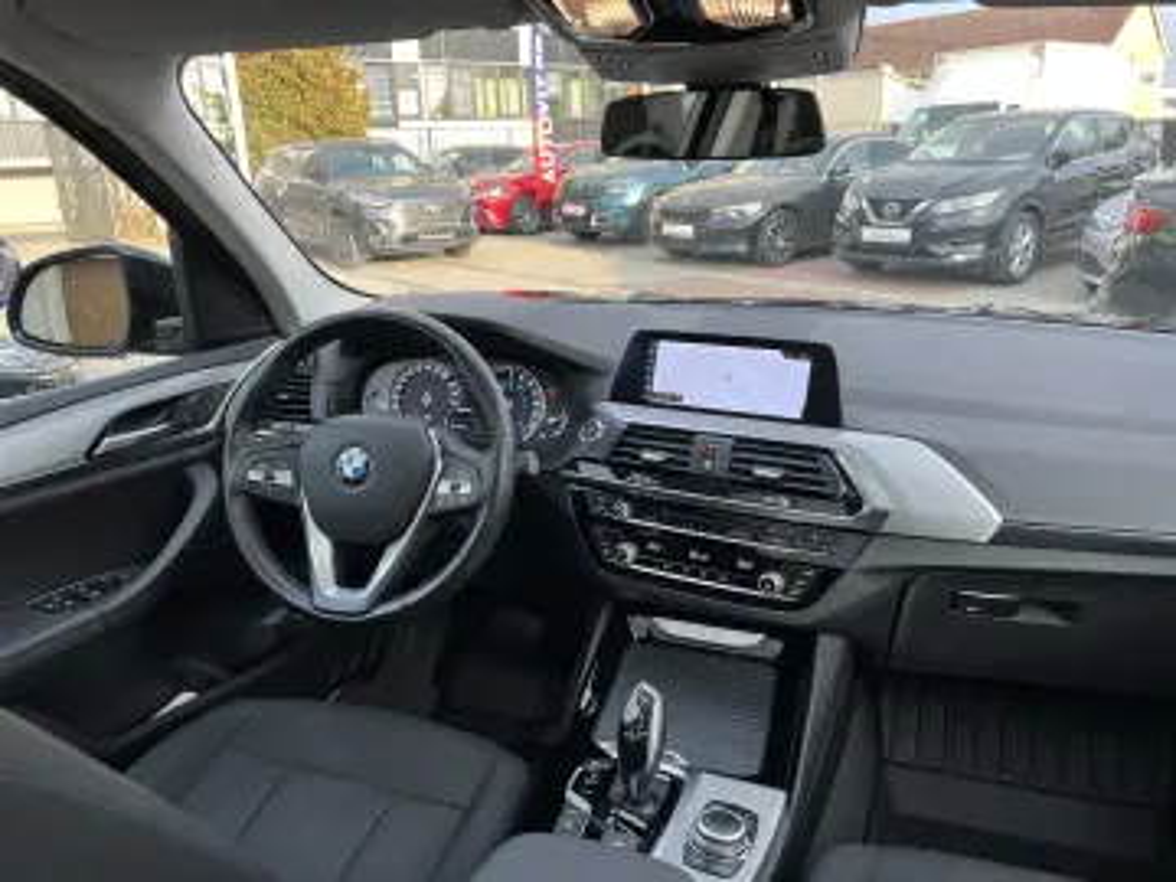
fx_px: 883
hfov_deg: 67.3
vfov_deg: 53.1
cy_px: 441
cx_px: 588
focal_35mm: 26
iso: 64
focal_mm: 5.7
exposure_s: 1/244
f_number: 1.5
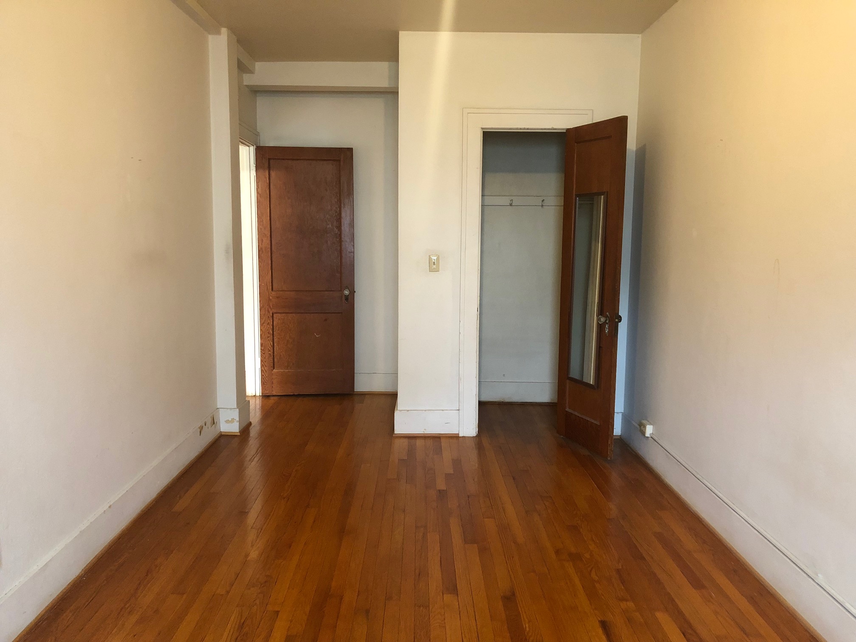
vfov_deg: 49.7
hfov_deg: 63.4
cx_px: 428
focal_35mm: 28
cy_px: 321
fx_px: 692
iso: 100
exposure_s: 1/15
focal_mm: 3.99
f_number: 1.8
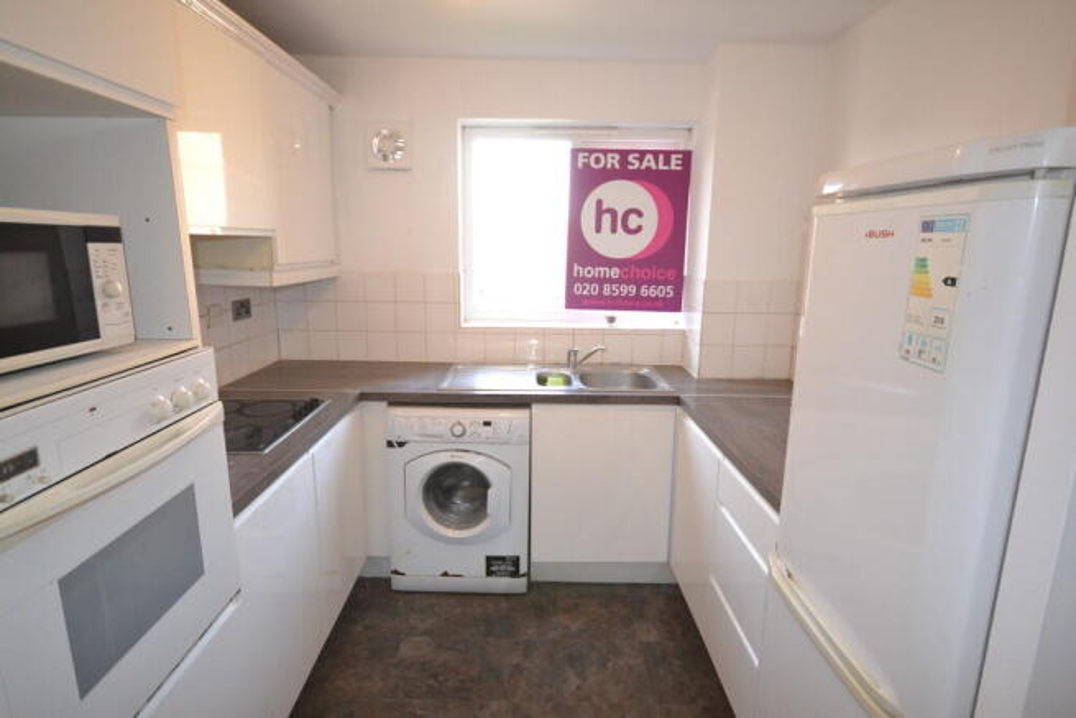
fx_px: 538
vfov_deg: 67.4
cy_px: 359
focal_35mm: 18
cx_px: 538
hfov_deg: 90.0
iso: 1100
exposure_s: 1/60
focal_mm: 12
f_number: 4.5
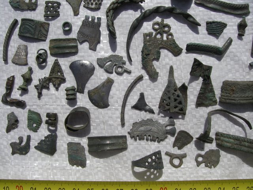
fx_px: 278
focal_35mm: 38
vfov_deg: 37.7
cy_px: 95
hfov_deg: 49.0
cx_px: 126
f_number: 6.6
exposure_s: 1/800
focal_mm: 6.3
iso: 64
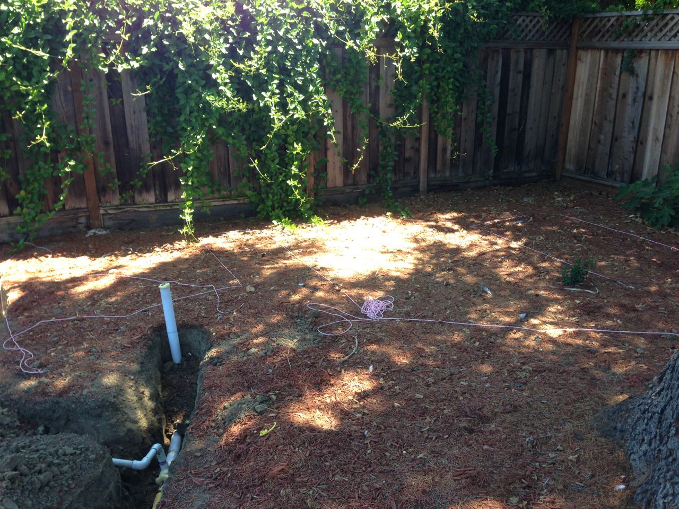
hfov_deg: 55.4
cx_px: 340
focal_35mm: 33
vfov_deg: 42.9
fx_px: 647
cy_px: 254
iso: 50
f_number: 2.4
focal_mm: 4.13
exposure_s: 1/120
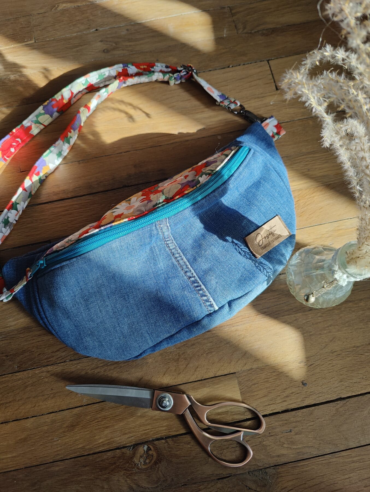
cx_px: 185
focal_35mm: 23
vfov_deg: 73.9
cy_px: 246
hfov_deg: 59.0
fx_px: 327
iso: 50
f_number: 1.8
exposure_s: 1/334
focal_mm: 6.06
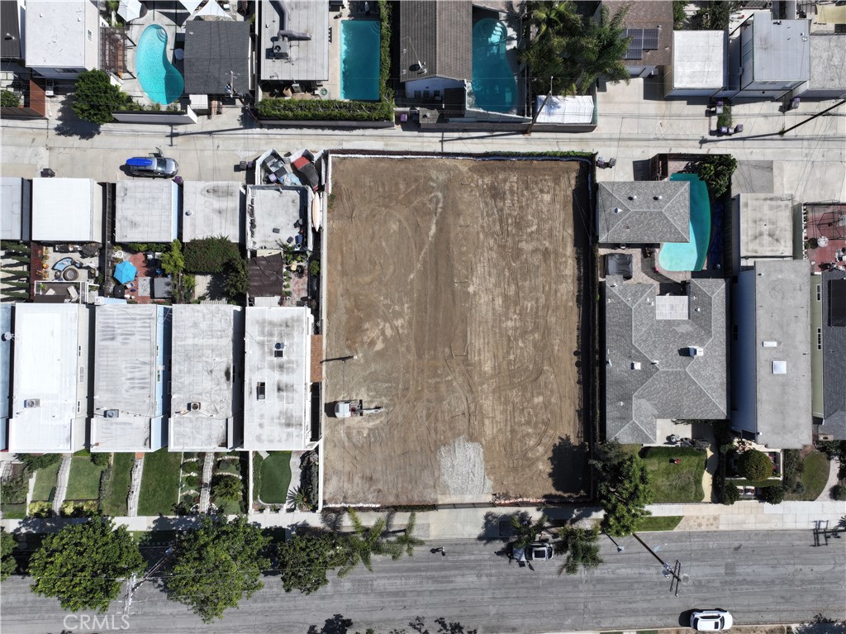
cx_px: 423
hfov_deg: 71.6
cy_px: 317
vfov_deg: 56.8
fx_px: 586
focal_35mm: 24
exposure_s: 1/3000
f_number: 2.8
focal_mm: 12.29
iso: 130
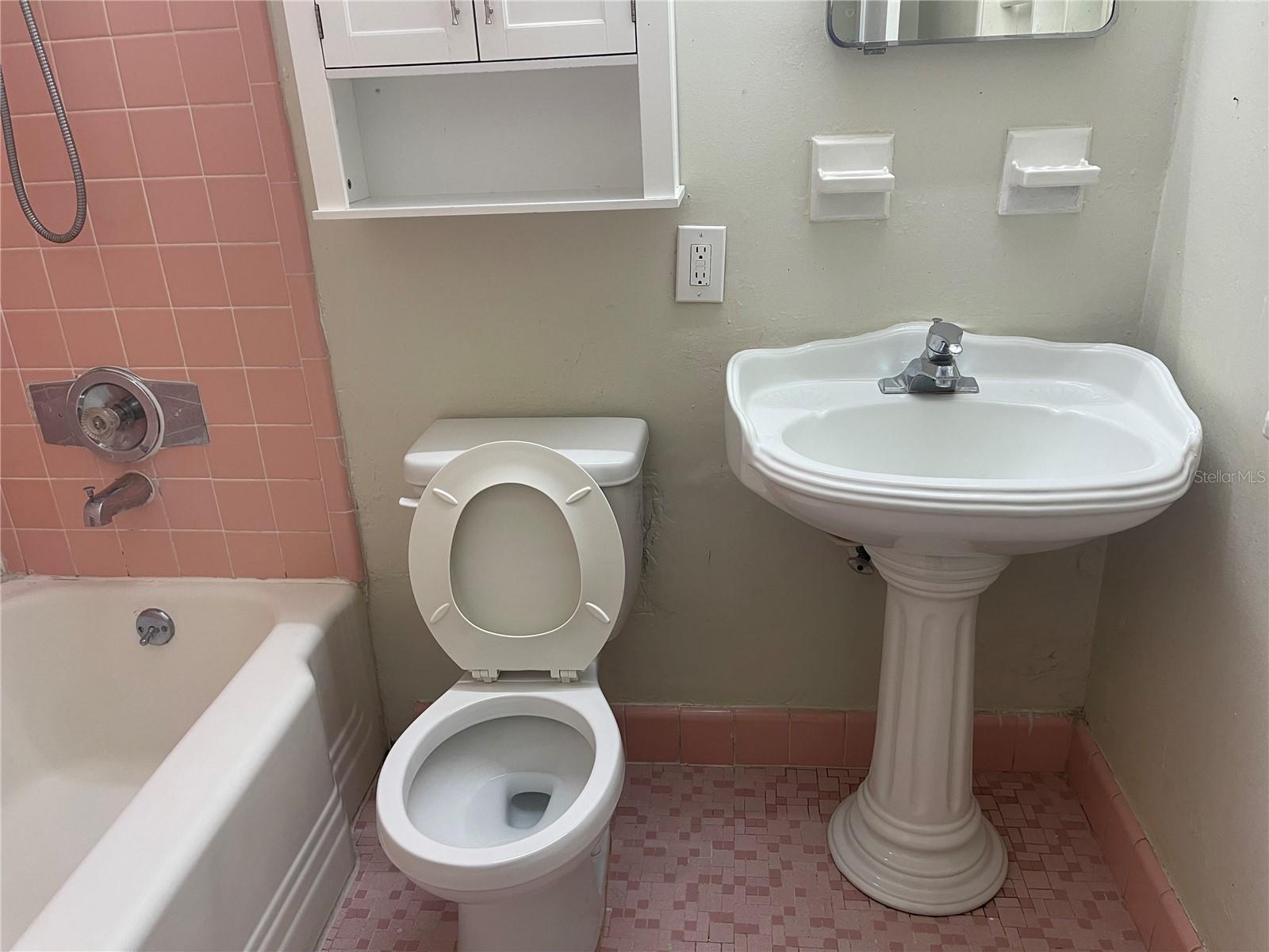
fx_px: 916
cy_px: 476
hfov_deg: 69.4
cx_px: 634
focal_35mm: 25
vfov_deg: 54.9
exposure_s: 1/60
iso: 100
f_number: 1.6
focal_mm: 5.1
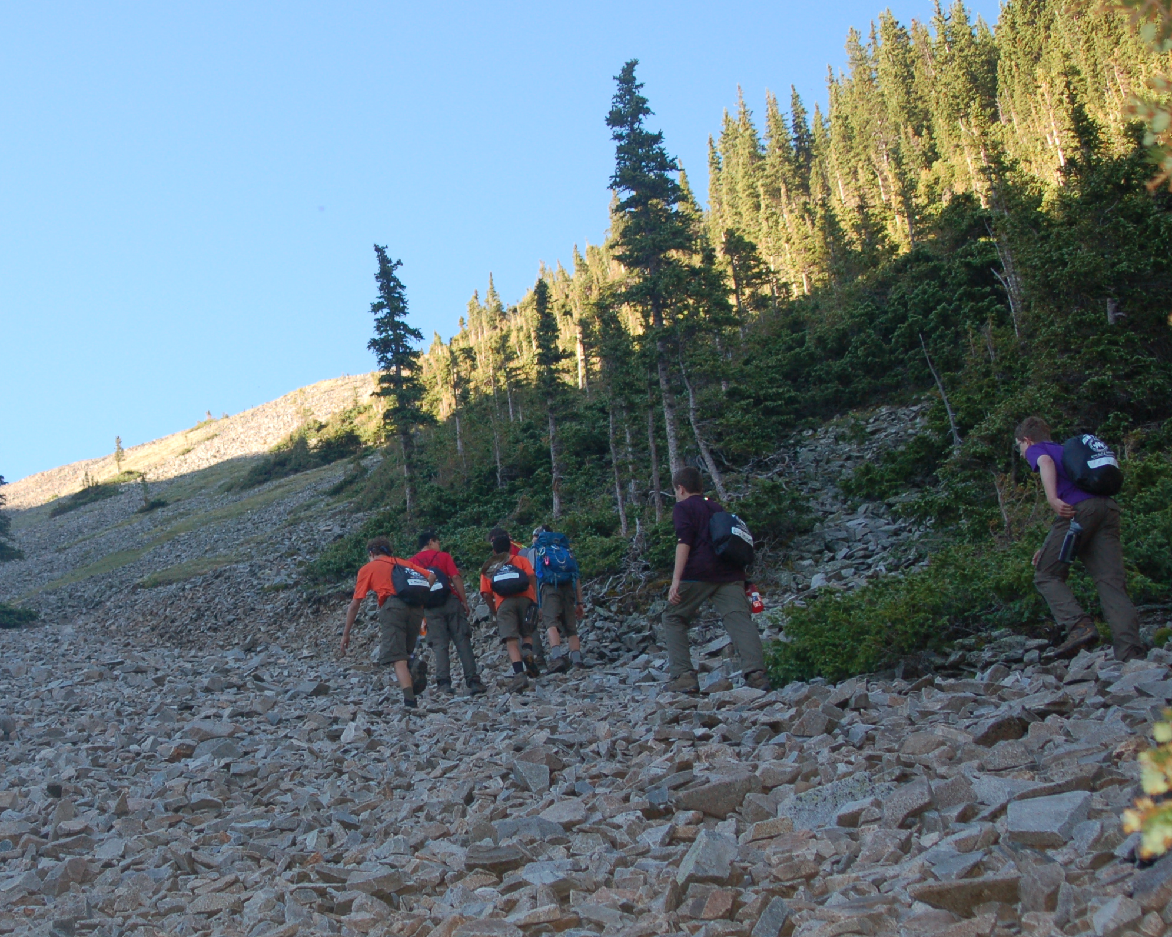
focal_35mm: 68
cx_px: 311
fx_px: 2359
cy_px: 502
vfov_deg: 22.5
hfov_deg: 27.6
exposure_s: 1/400
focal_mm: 32
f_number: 4
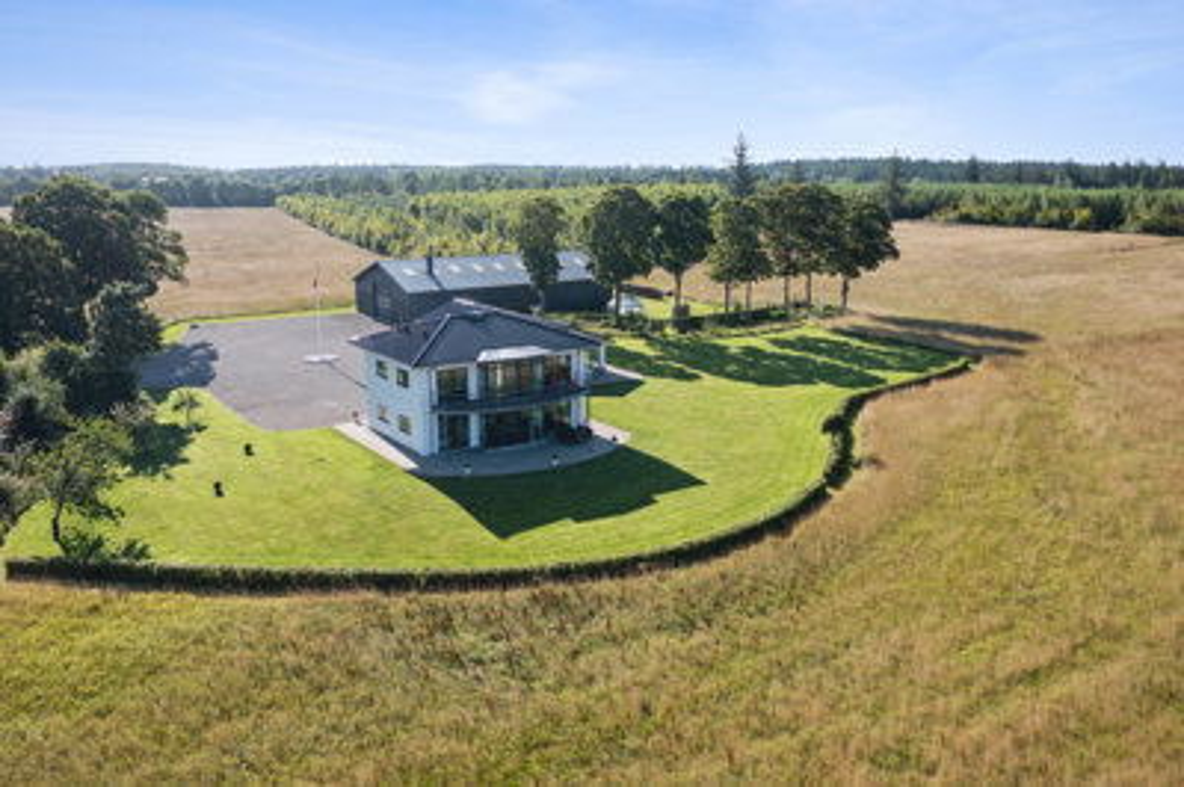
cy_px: 394
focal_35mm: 28
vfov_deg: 46.3
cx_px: 592
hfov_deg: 65.5
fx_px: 920
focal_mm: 10.26
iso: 100
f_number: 7.1
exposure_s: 1/1250
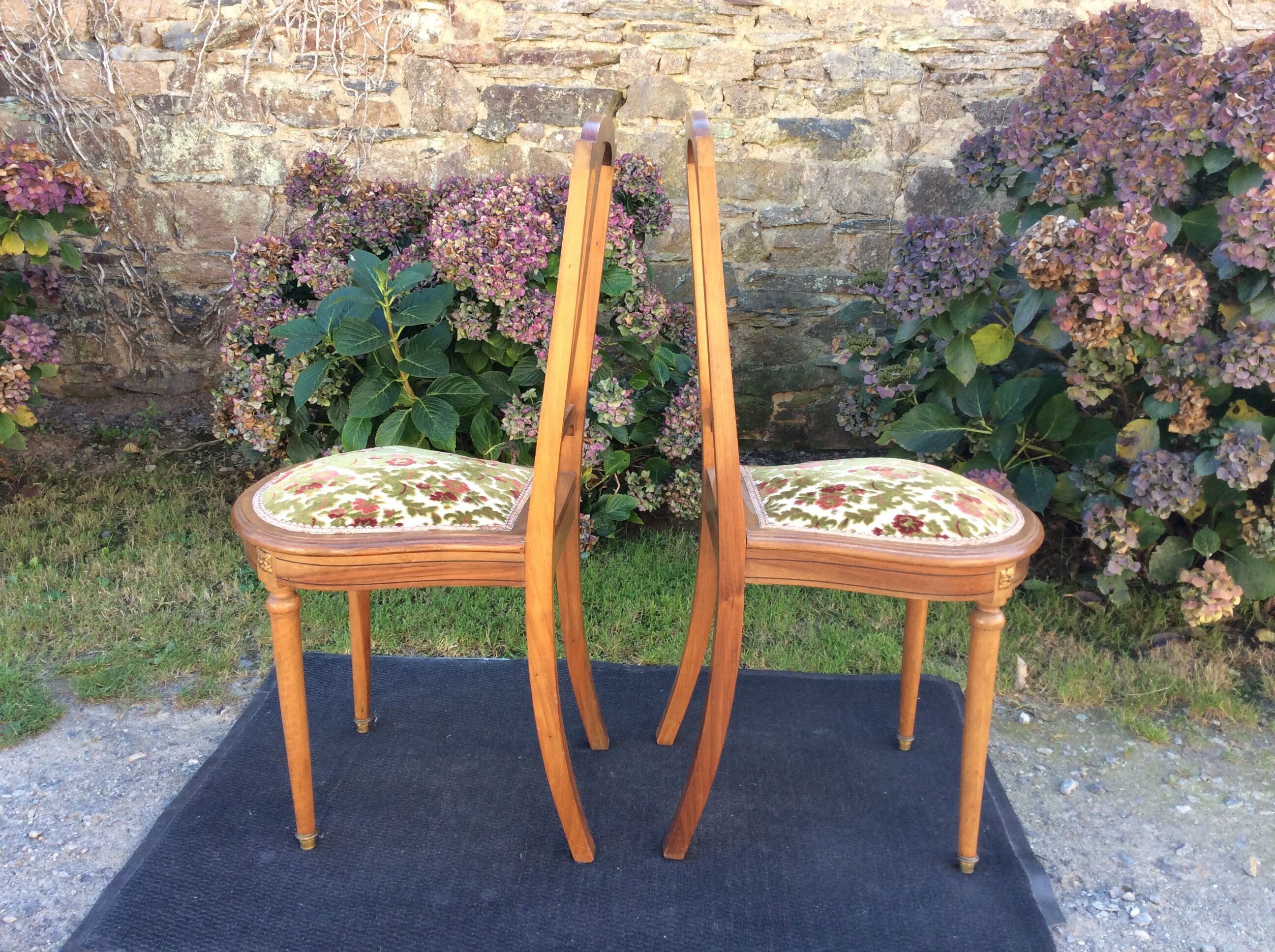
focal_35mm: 32
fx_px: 1177
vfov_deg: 44.1
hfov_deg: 56.9
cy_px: 476
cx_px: 638
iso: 40
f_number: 2.4
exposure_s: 1/100
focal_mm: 3.3
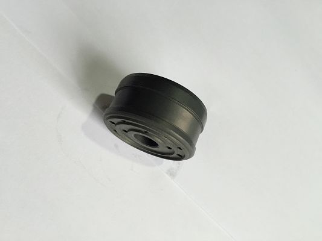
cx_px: 161
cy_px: 120
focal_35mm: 29
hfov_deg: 61.6
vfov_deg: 48.2
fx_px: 270
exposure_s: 1/30
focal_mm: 4.15
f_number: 2.2
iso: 50
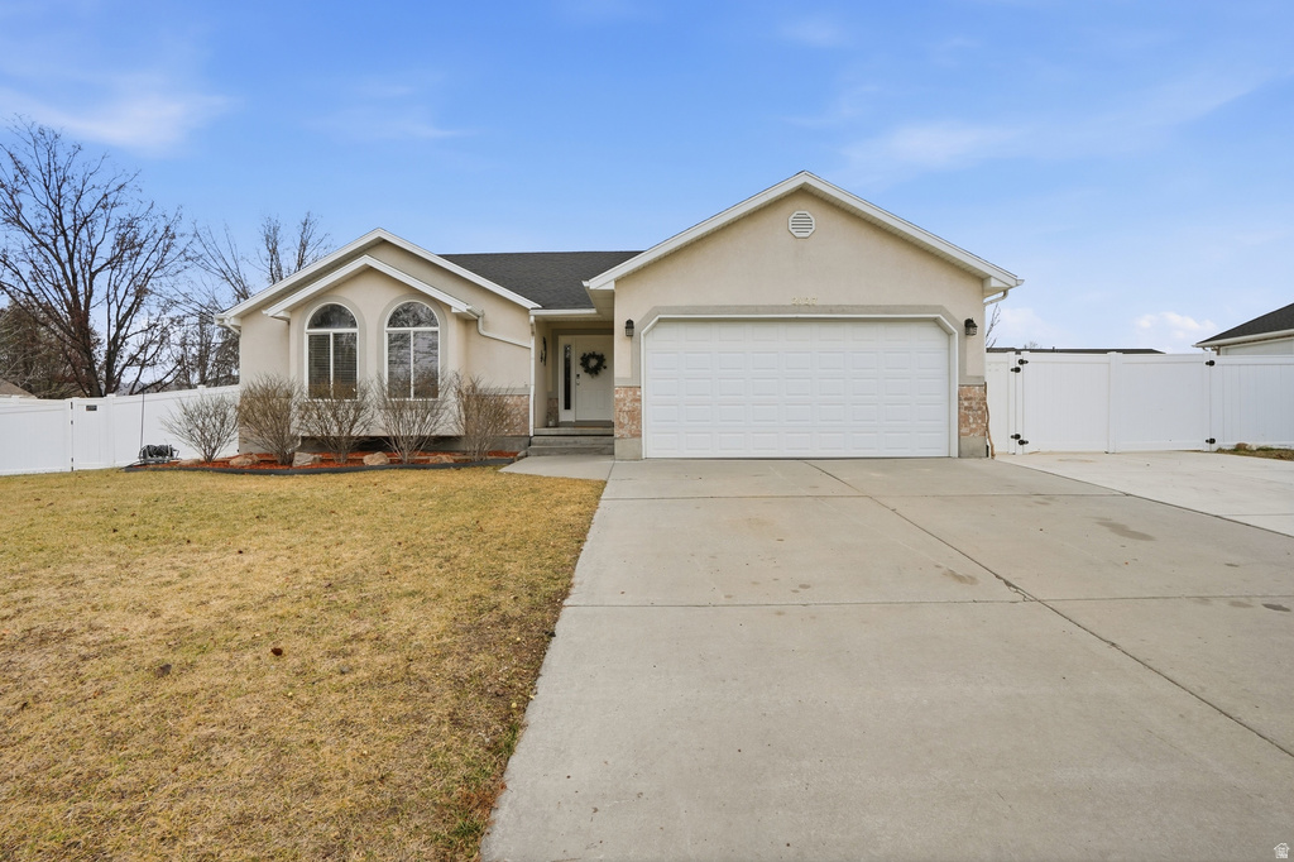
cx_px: 647
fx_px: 575
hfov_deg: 96.8
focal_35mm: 16
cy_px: 431
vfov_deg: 73.7
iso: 250
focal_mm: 16
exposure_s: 1/4000
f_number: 9
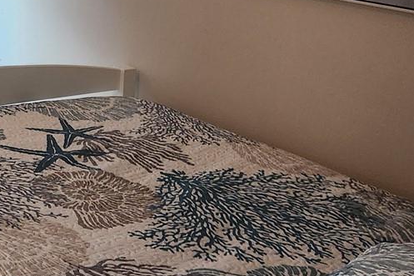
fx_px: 885
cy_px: -58
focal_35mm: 77
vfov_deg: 16.9
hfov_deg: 23.3
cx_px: -127
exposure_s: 1/120
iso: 400
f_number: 1.8
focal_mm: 5.4
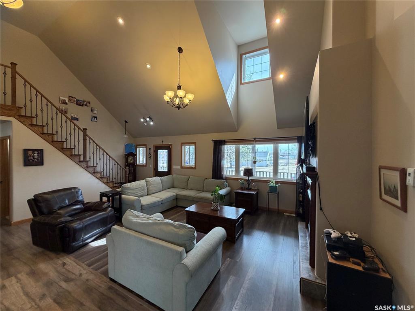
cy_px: 156
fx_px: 168
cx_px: 208
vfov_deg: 85.7
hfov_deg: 102.1
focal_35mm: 14
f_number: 2.2
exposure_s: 1/120
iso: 250
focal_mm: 2.22
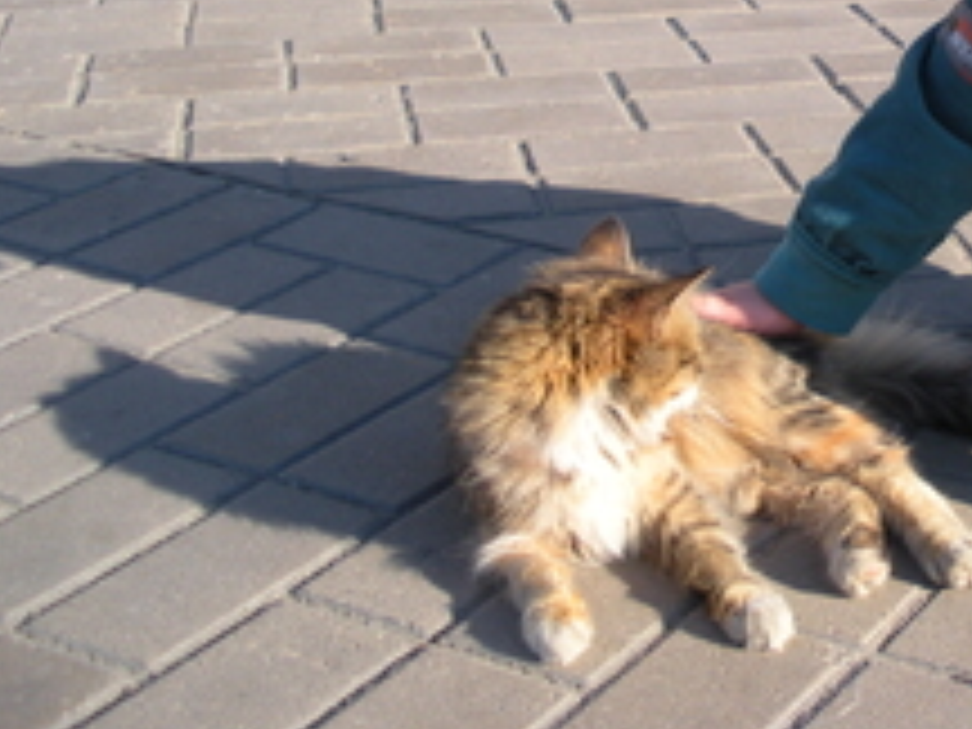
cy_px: 104
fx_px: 2106
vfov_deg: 19.4
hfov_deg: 24.8
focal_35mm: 75
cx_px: 972
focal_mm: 6.3
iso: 64
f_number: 3.5
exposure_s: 1/283
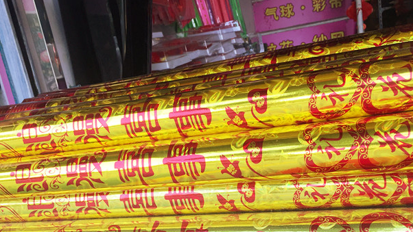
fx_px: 460
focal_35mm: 42
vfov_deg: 28.1
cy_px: 166
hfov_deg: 48.3
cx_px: 191
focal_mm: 4.15
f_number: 2.2
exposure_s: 1/138
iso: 32
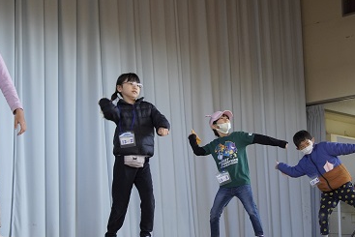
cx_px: 200
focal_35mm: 86
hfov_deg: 23.7
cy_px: 136
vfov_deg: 15.9
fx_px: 847
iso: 1600
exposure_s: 1/160
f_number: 4.5
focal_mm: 35
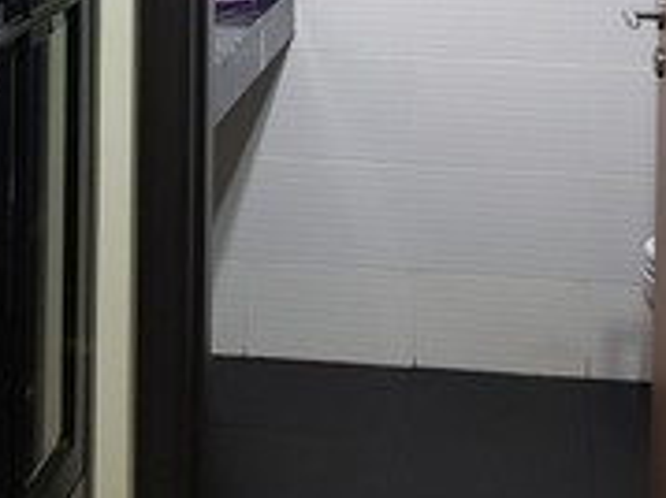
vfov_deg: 16.4
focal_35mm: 85
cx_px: 314
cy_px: -158
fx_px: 1634
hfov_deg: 23.0
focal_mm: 4.3
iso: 250
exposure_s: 1/25
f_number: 1.7
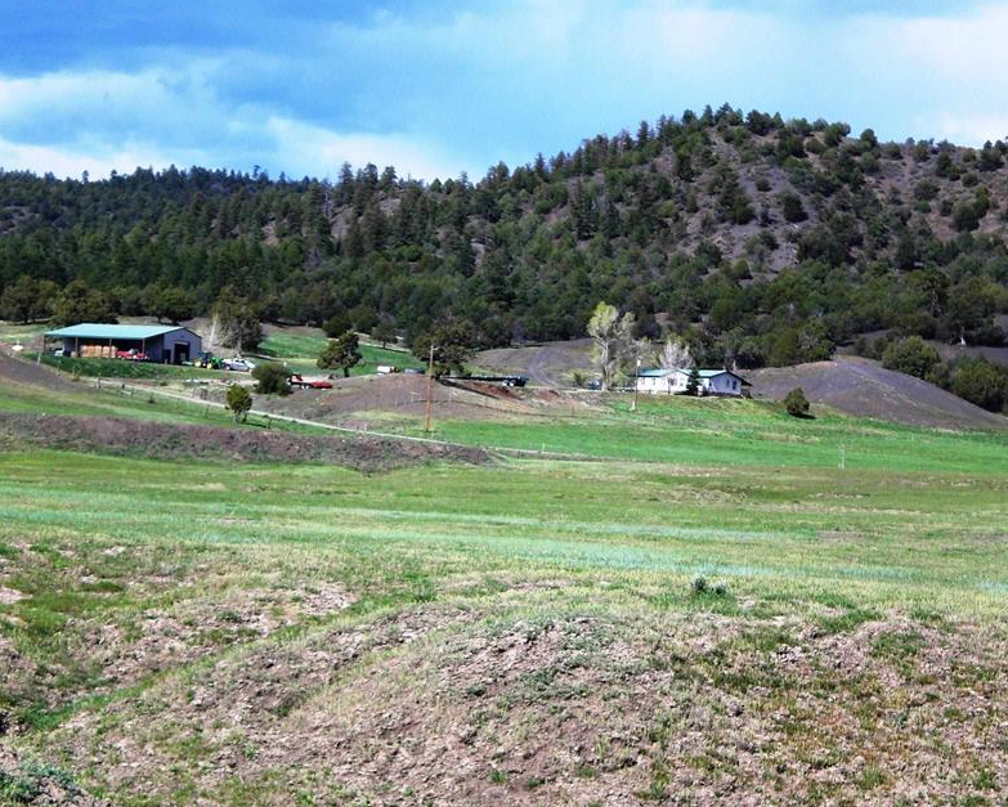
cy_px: 461
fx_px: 3313
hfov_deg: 17.3
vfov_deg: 13.9
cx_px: 548
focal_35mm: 111
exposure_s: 1/320
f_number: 5
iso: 50
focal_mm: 14.49
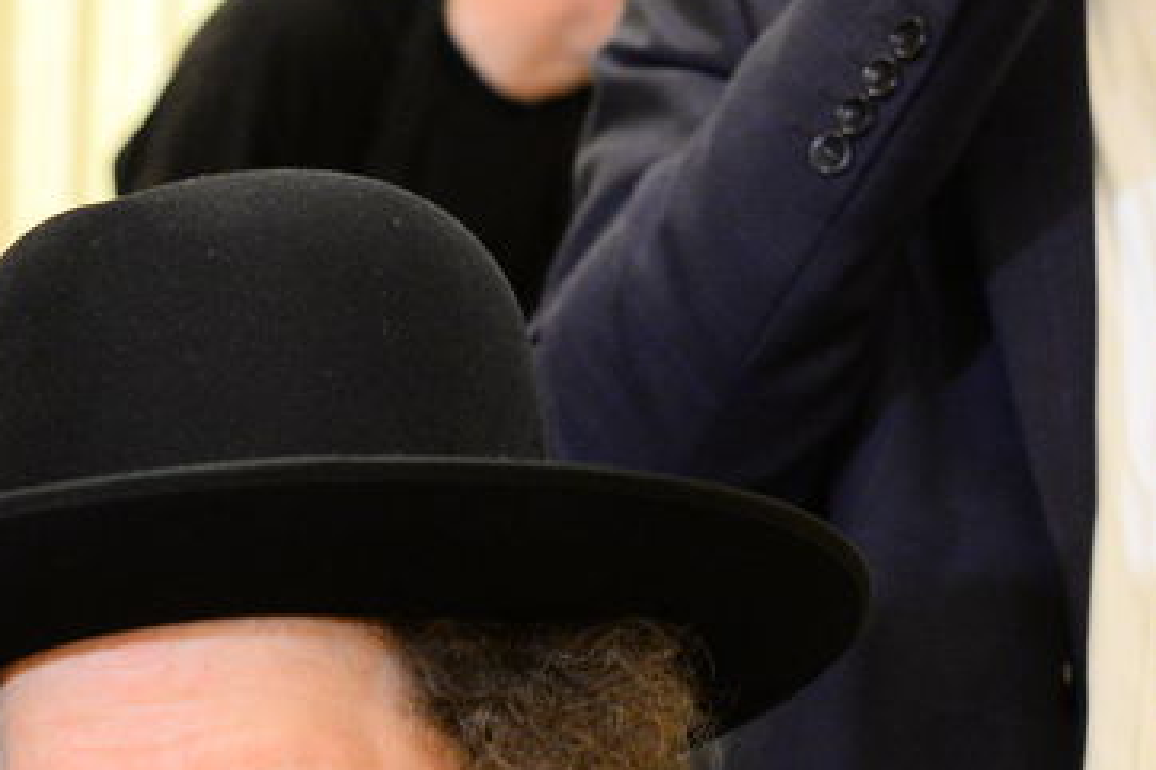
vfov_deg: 9.1
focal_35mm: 147
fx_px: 4718
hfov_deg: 13.6
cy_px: 1193
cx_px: -192
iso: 2500
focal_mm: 38
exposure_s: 1/160
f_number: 3.2
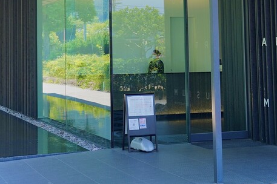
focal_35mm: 80
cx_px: 131
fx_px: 615
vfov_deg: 16.8
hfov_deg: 25.4
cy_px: 21
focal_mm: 43
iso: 640
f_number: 5.6
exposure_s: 1/320
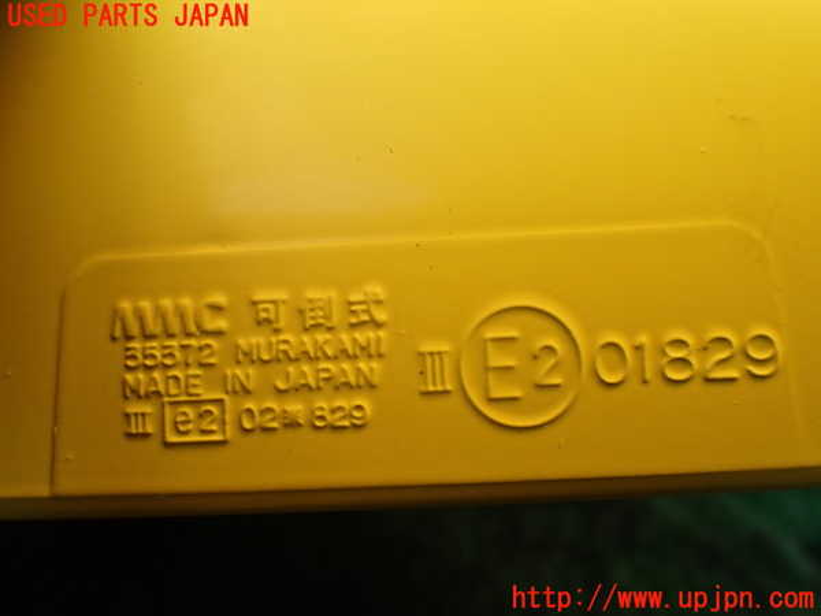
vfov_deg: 46.8
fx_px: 712
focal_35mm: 30
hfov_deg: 60.0
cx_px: 410
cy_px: 308
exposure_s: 1/125
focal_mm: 5.4
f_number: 2.3
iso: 200
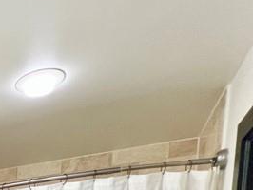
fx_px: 366
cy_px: 334
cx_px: -158
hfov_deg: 25.0
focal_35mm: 50
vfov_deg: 20.9
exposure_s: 1/60
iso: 125
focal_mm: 1.57
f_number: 1.8
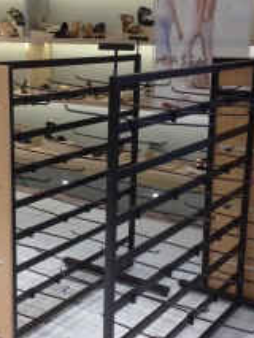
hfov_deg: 23.6
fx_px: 606
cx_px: 105
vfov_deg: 31.2
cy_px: 162
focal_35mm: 62
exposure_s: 1/120
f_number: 2.4
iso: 80
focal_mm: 4.12
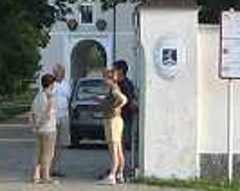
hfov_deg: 8.7
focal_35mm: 223
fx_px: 1582
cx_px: 123
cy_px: 41
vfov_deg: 6.9
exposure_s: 1/100
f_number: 3.1
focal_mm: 6.3
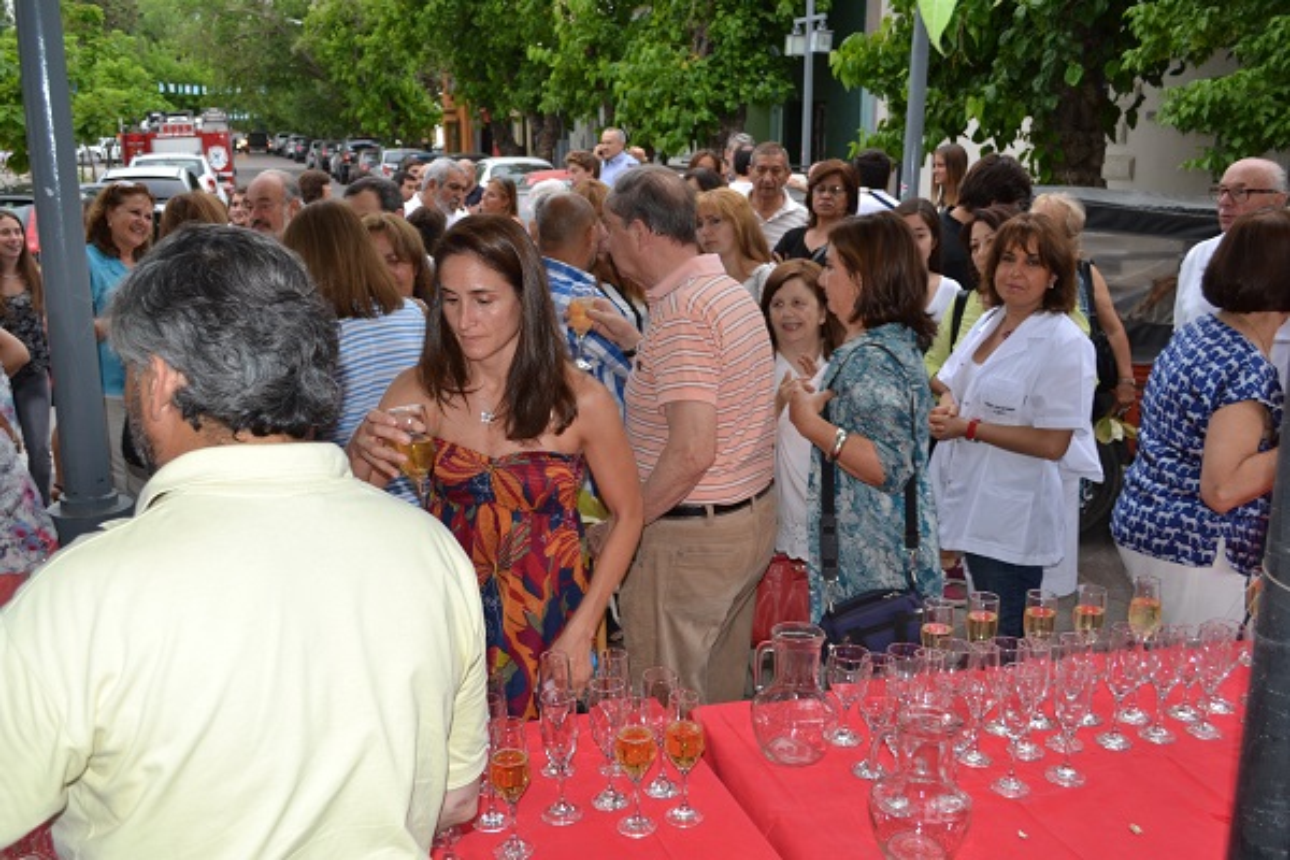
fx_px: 1290
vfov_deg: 36.9
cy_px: 430
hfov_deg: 53.1
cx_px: 645
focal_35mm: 36
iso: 400
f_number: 5.6
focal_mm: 24
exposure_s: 1/60
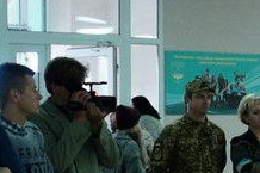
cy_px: 229
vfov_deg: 10.5
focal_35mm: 127
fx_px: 917
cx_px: 280
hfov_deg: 15.7
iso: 2000
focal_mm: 18
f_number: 4
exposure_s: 1/60
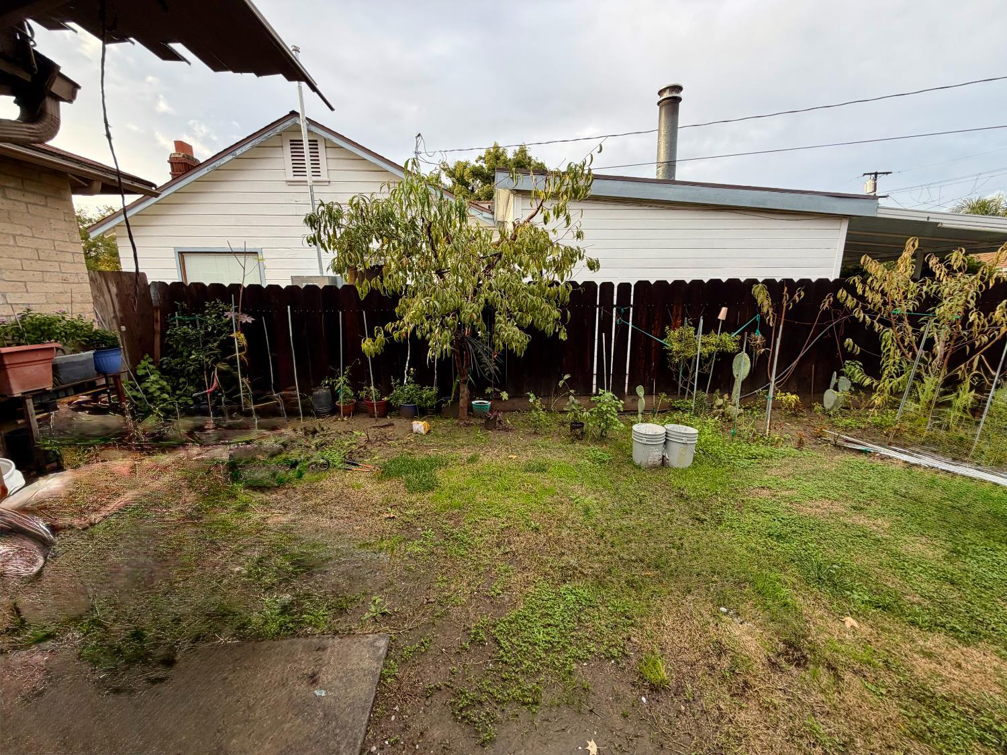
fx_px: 407
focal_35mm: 14
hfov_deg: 102.1
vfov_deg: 85.7
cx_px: 504
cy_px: 378
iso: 40
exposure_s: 1/149
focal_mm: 2.22
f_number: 2.2
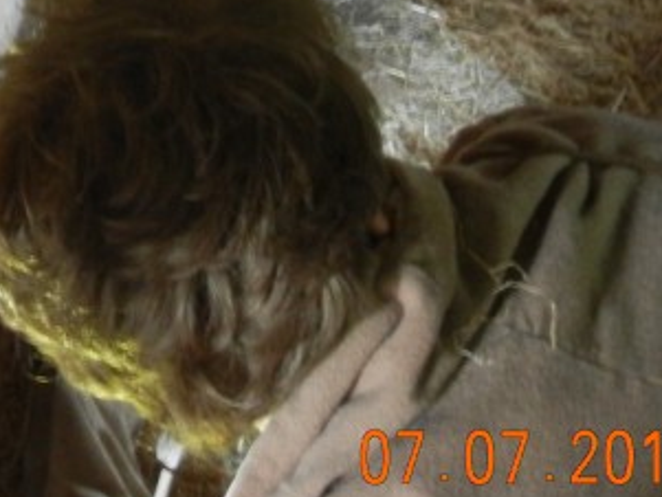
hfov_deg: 18.5
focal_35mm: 102
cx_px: -75
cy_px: -211
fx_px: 1951
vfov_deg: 13.8
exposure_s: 1/3.2
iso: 400
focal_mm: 5.4
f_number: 3.5
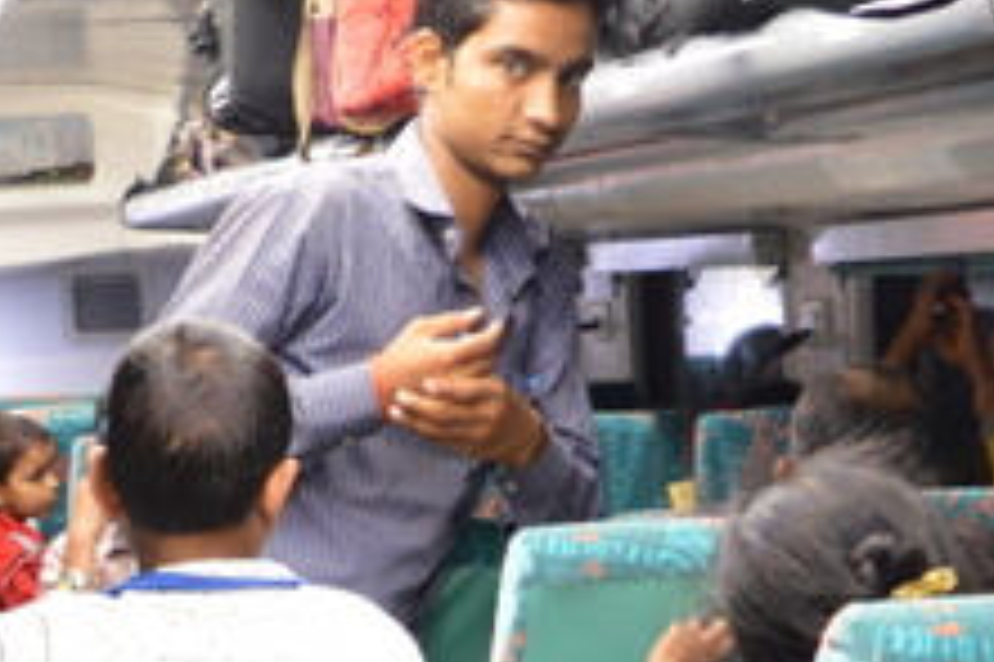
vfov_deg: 10.7
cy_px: 826
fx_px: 3449
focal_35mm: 125
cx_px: 166
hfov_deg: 16.3
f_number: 3.5
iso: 900
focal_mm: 18
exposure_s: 1/15
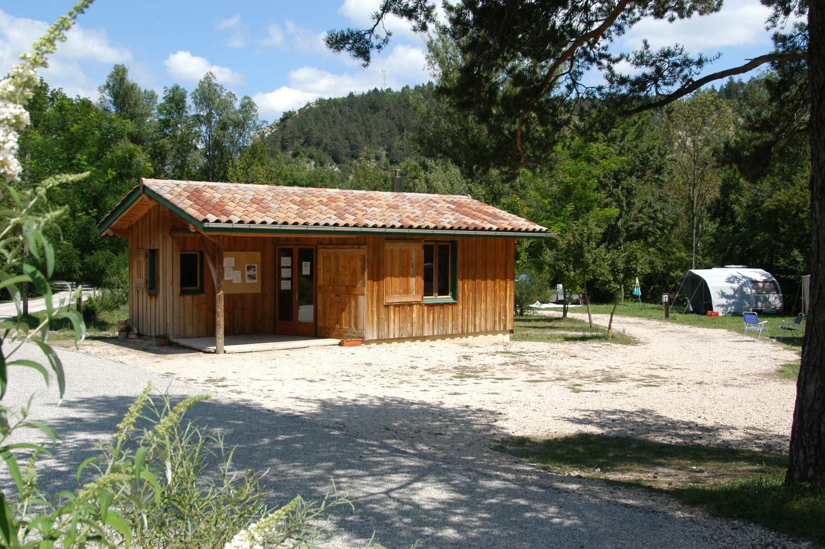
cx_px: 412
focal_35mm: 36
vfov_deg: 36.8
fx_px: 824
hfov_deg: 53.2
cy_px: 274
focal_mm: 24
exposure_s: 1/320
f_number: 9
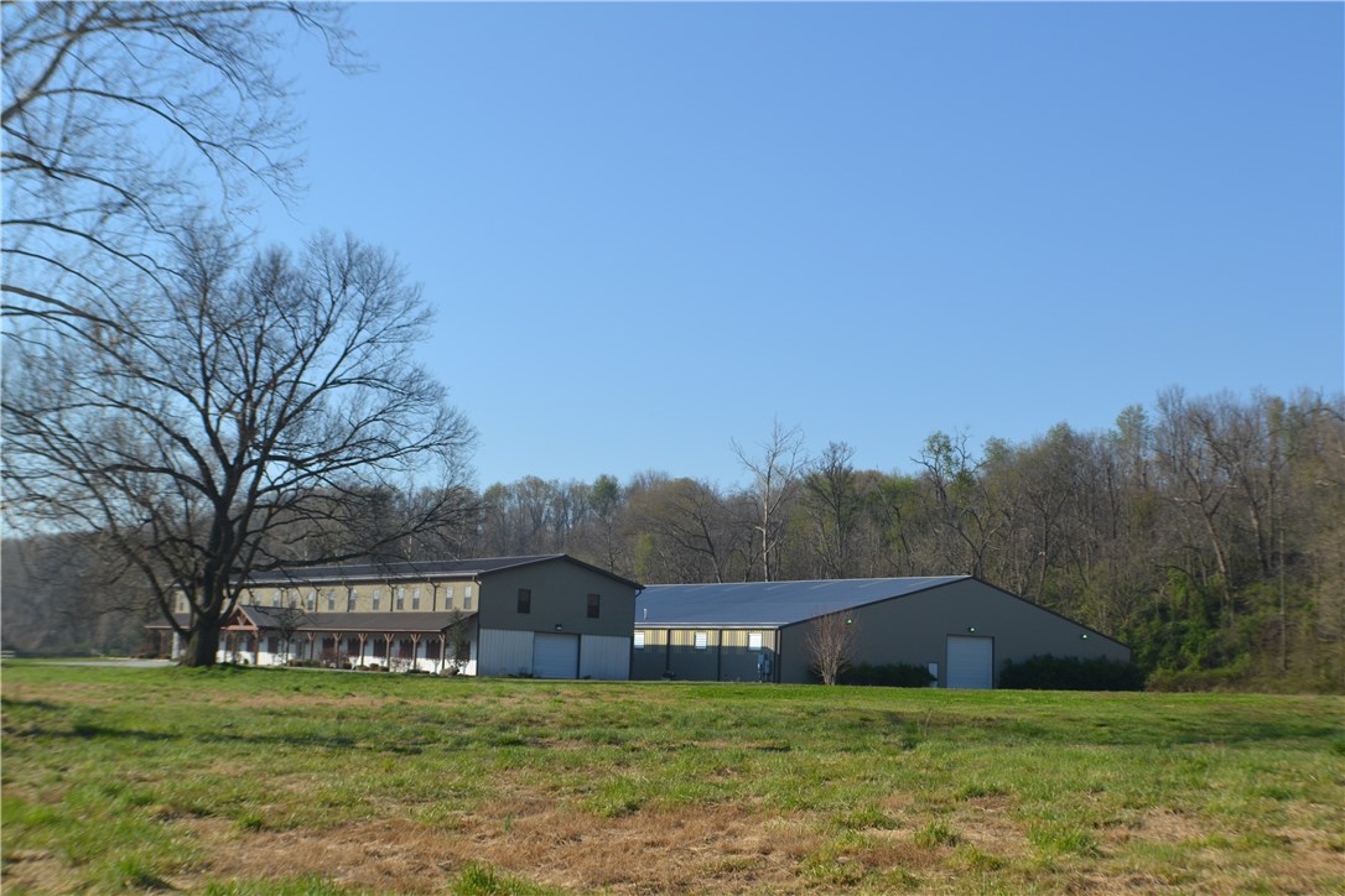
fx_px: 2354
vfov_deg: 21.6
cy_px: 448
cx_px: 672
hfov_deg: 31.9
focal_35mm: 63
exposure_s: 1/250
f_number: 8
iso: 100
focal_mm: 42
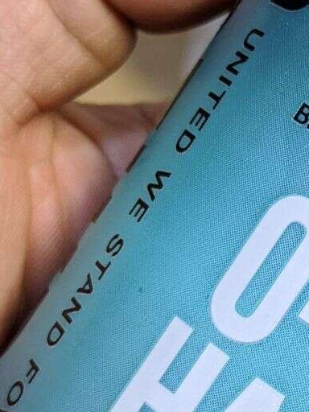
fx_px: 1285
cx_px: 372
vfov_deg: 18.1
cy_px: 303
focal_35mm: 108
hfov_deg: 13.3
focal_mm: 4.38
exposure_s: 1/25
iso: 205
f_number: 1.73
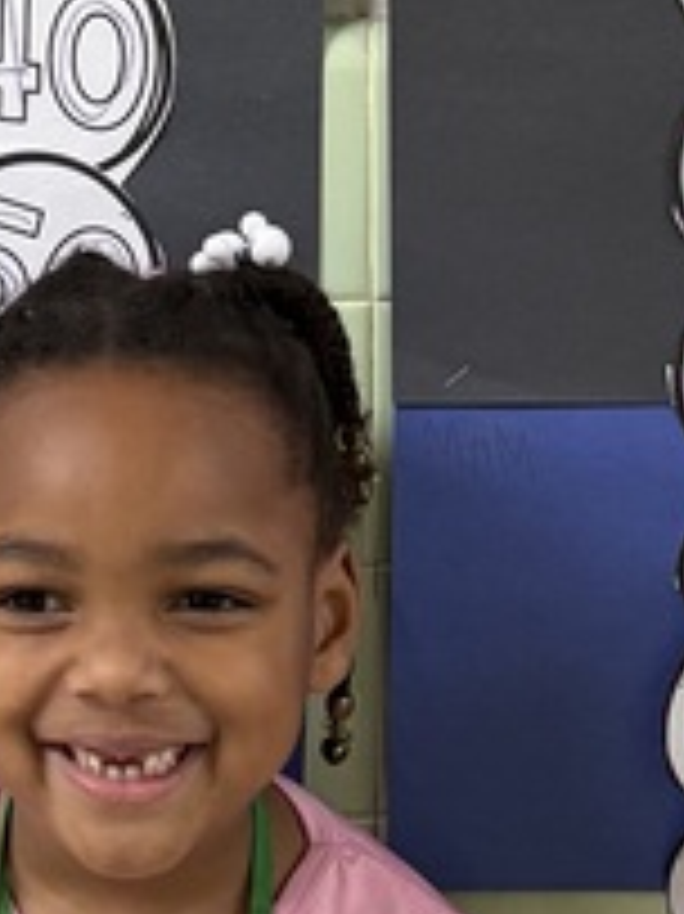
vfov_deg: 16.1
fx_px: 3191
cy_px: 815
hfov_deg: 12.2
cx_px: 518
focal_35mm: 121
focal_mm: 6.76
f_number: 1.78
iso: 320
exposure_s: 1/60
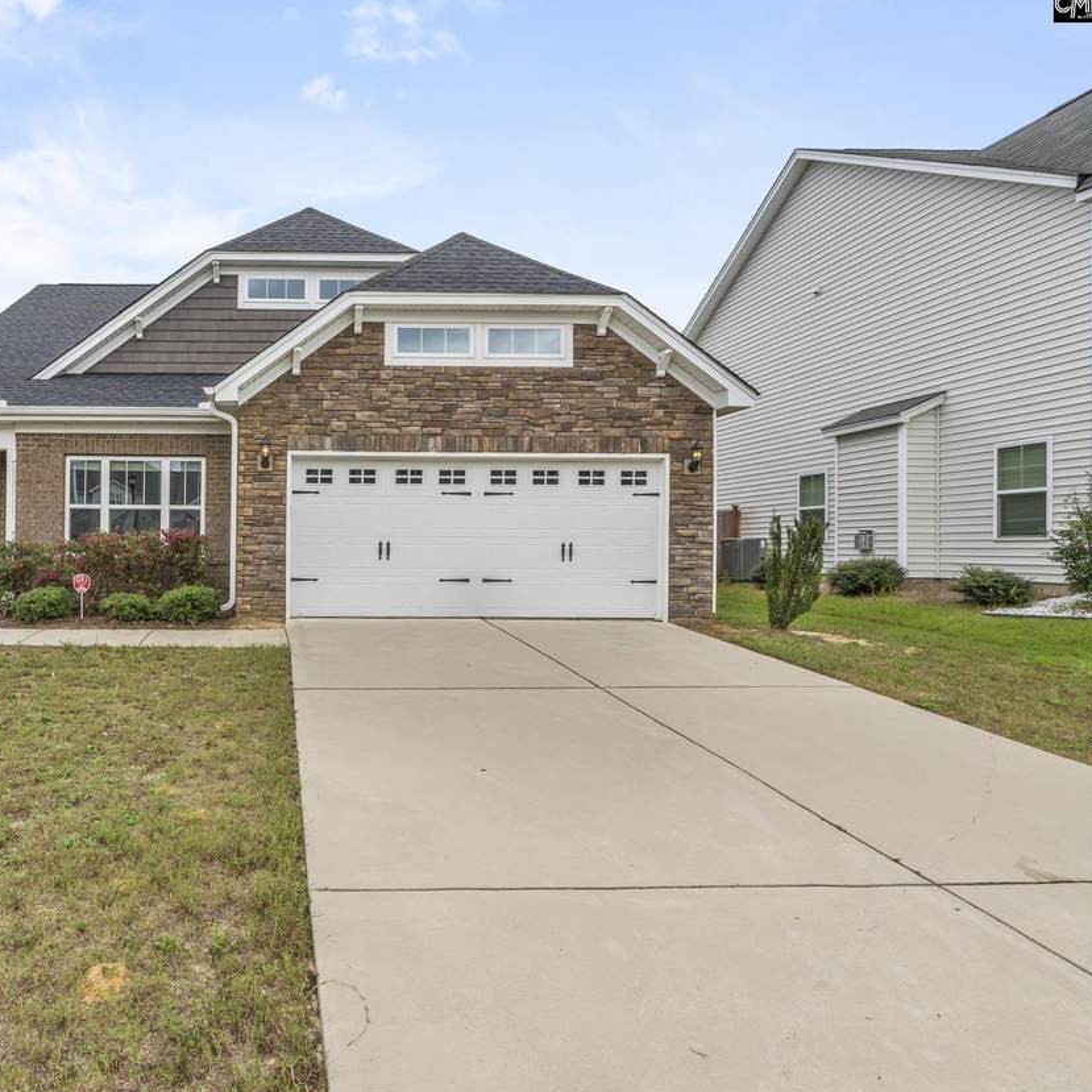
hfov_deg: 66.2
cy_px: 551
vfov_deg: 70.5
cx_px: 275
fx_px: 773
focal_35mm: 22
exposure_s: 1/160
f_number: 6.3
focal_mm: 11
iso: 200
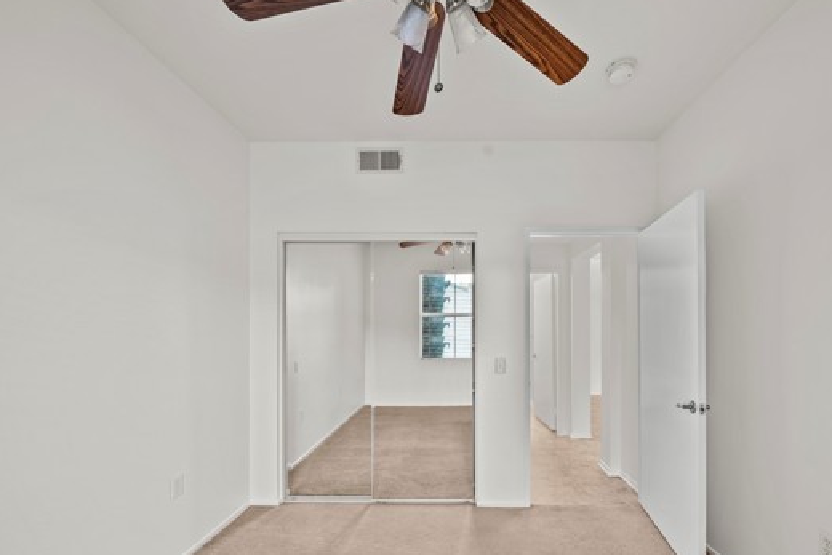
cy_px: 324
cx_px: 459
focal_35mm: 16
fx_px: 370
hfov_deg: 96.4
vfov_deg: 73.2
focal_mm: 13
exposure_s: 4
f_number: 9
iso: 250
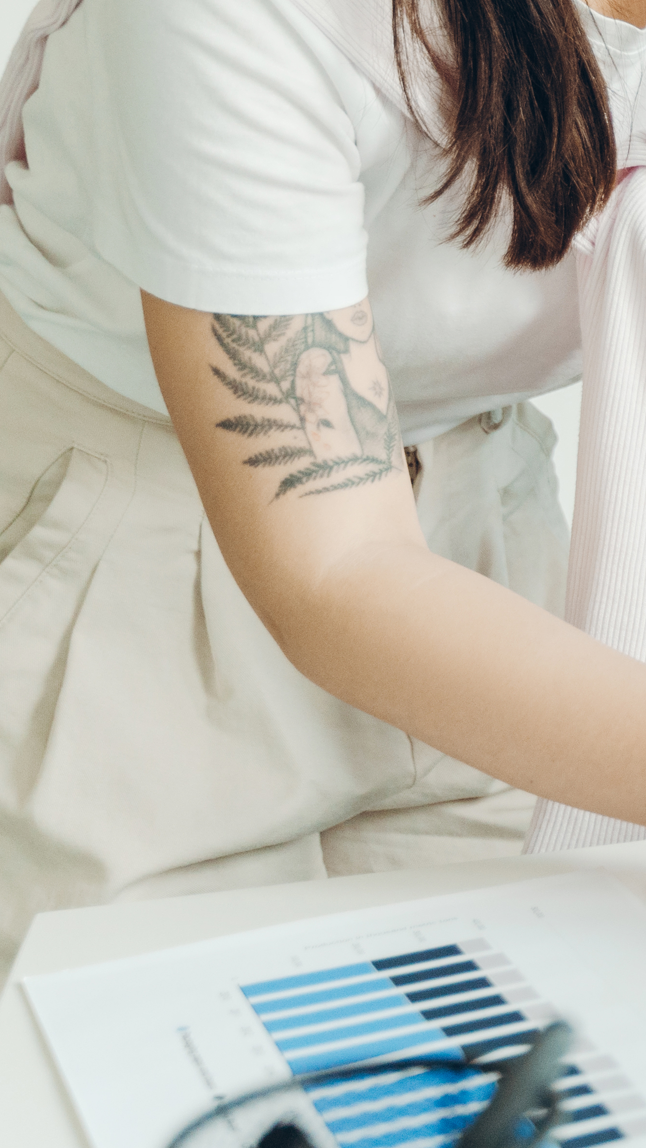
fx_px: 2832
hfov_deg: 11.2
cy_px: 254
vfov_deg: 22.7
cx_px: 1472
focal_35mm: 93
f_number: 2.8
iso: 500
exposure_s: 1/400
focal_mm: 30
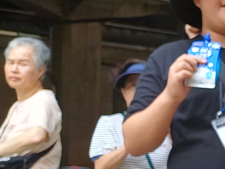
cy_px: 214
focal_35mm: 137
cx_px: 520
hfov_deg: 12.0
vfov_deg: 10.6
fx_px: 890
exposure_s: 1/281
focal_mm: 4.65
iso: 50
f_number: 1.8
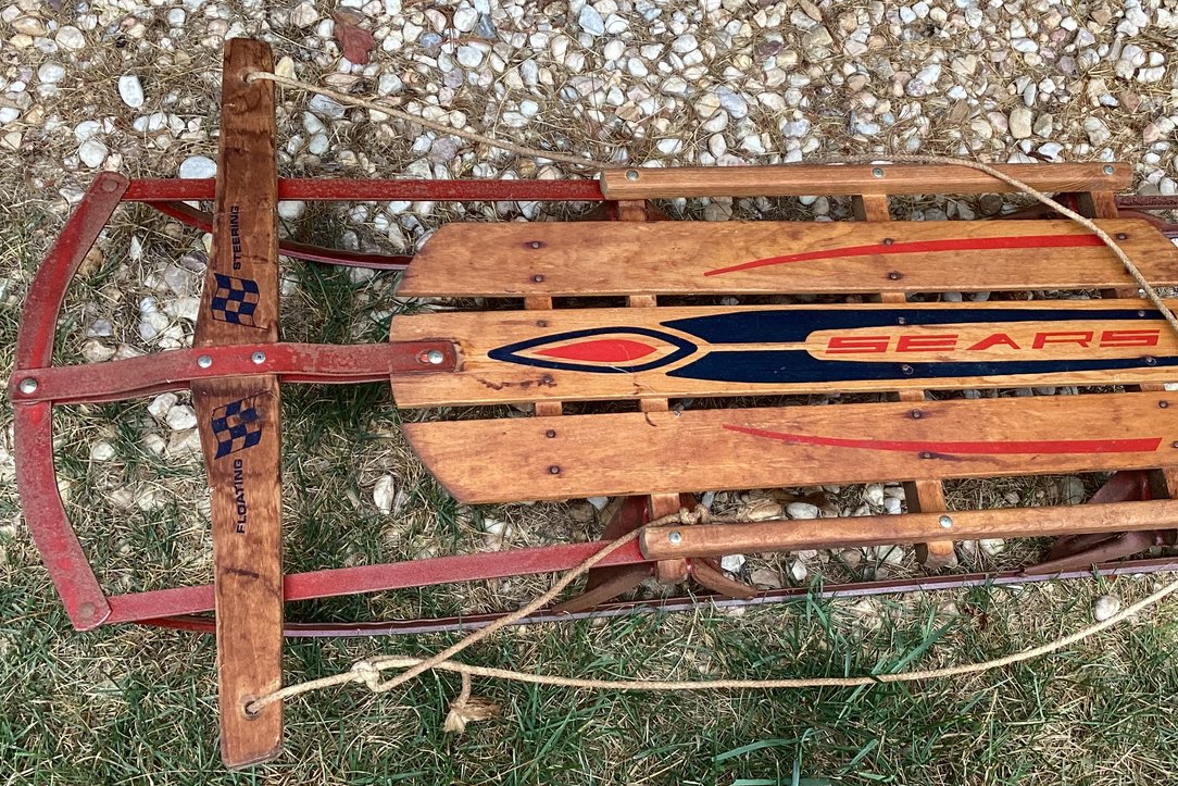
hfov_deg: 43.4
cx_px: 691
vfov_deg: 29.9
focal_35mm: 45
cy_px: 368
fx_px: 1473
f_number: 2.4
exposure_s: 1/228
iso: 25
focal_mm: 3.3
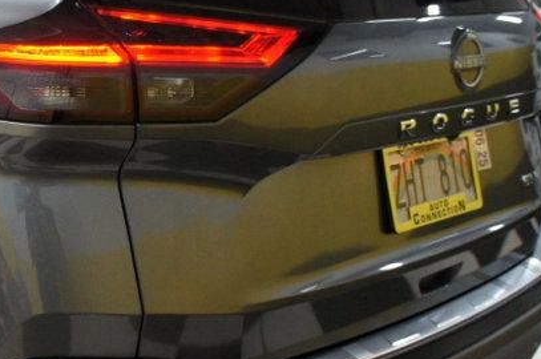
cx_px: 37
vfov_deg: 20.0
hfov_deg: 28.4
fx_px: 1020
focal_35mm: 68
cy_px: 180
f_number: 3.5
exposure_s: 1/125
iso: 1250
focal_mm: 18
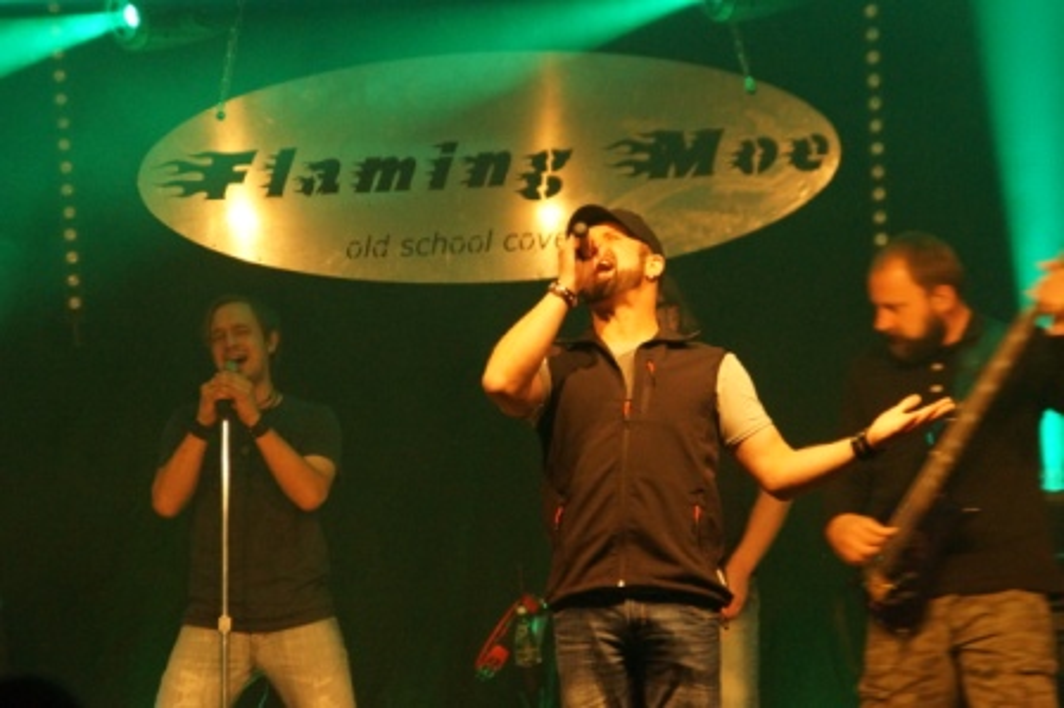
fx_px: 7974
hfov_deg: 7.6
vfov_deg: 5.1
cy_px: 354
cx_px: 532
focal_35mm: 270
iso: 3200
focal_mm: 180
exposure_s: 1/30
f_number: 6.3
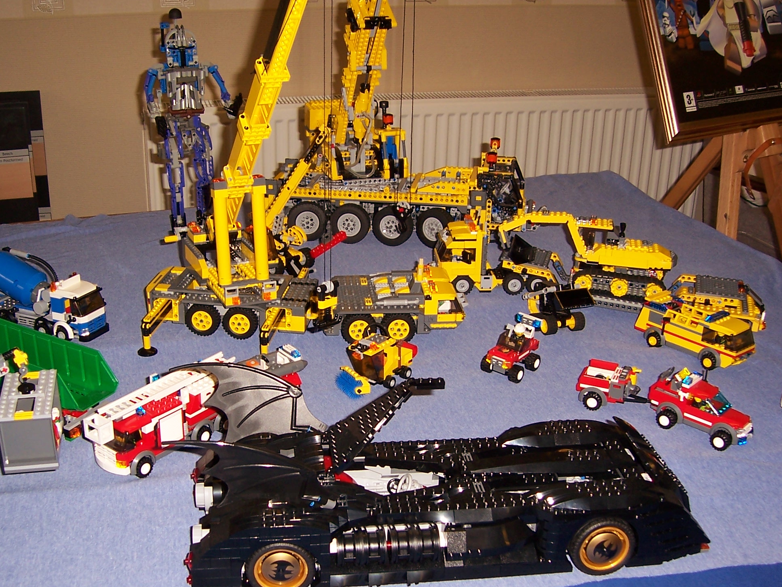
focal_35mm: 43
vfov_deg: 33.6
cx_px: 330
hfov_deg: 43.7
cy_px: 322
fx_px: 971
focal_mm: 6
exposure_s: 1/60
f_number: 3
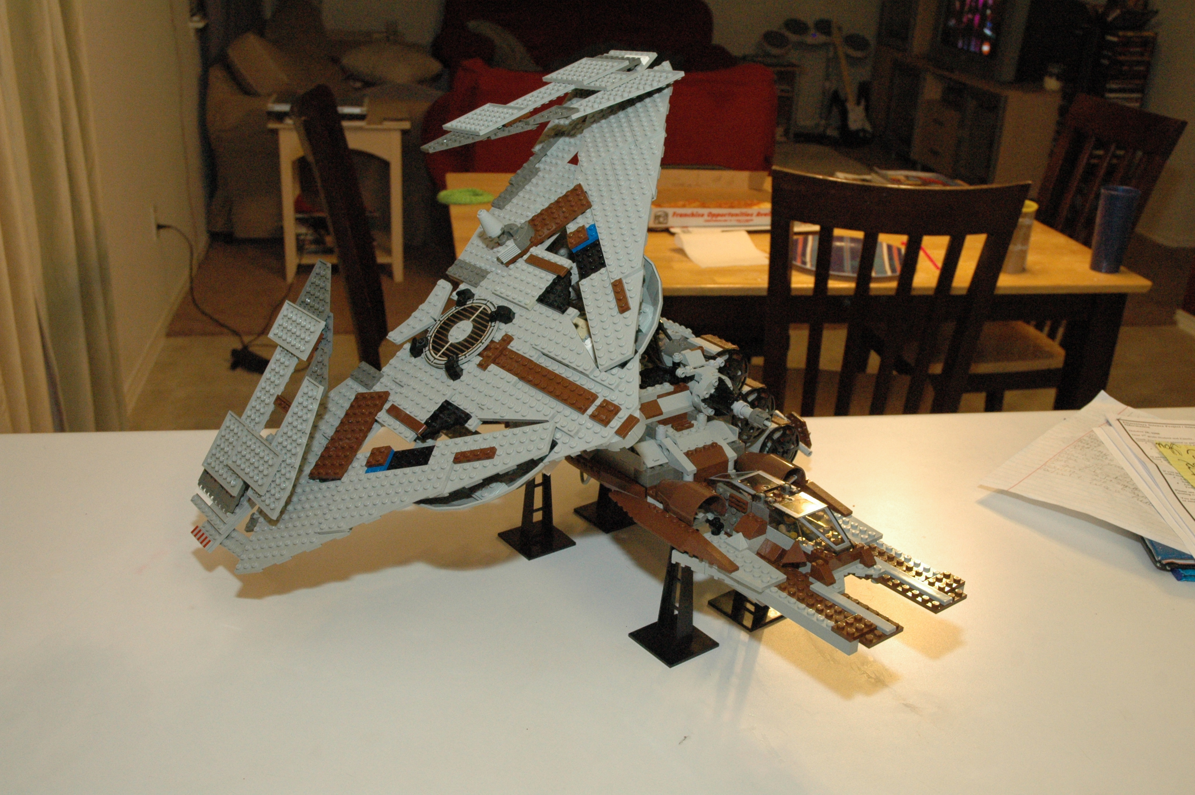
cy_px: 398
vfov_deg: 35.4
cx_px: 598
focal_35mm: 38
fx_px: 1244
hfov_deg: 51.3
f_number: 7.1
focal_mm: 25
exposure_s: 1/60
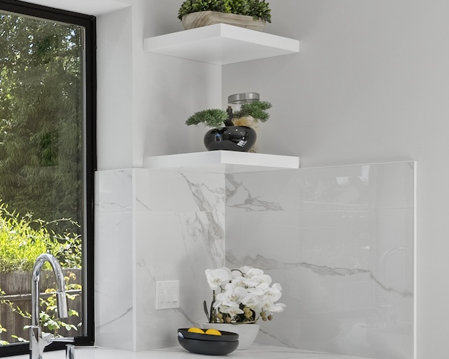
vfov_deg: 29.0
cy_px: 232
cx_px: -296
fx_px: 691
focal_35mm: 52
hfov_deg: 24.0
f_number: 8
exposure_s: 1/6
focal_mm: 16
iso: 100
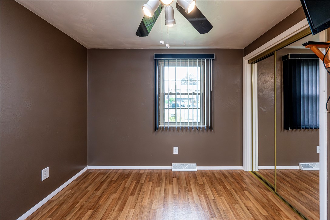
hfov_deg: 104.3
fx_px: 128
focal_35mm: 14
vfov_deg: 81.1
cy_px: 110
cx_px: 165
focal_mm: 14
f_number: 8
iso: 4000
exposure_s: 1/100
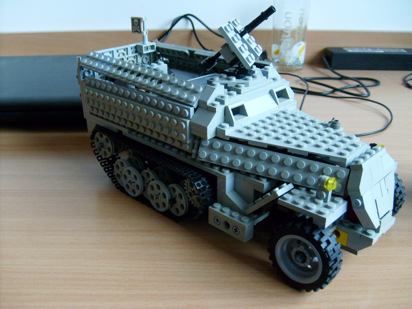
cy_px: 154
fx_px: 417
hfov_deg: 52.6
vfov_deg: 40.7
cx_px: 206
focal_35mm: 35
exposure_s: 1/15
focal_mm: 5.8
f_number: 2.8
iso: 200
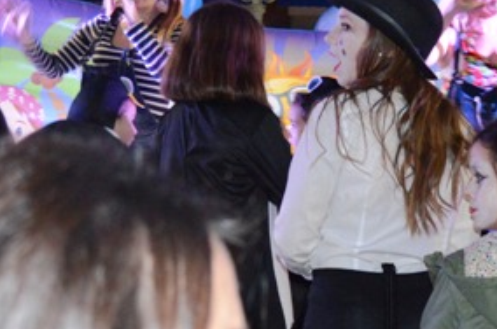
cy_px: 170
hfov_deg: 22.8
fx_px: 1212
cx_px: 402
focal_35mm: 88
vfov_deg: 15.5
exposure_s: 1/60
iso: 3200
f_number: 4
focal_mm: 26
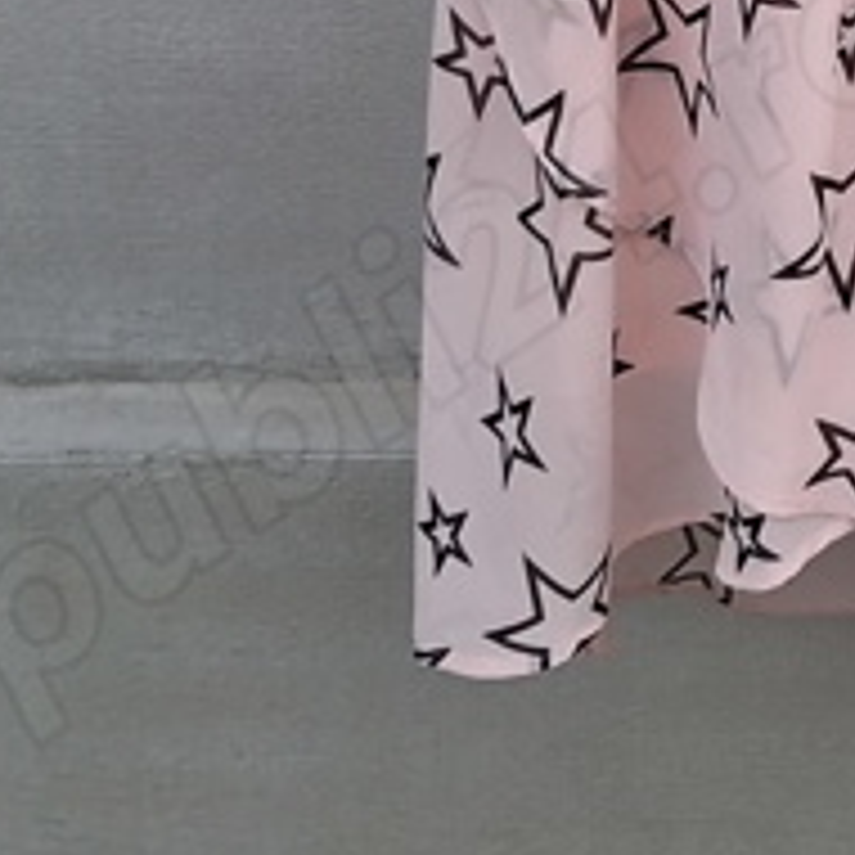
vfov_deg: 14.2
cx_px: 963
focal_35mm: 107
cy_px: -742
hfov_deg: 15.8
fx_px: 2990
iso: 100
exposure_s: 1/50
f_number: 1.8
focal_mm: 5.54
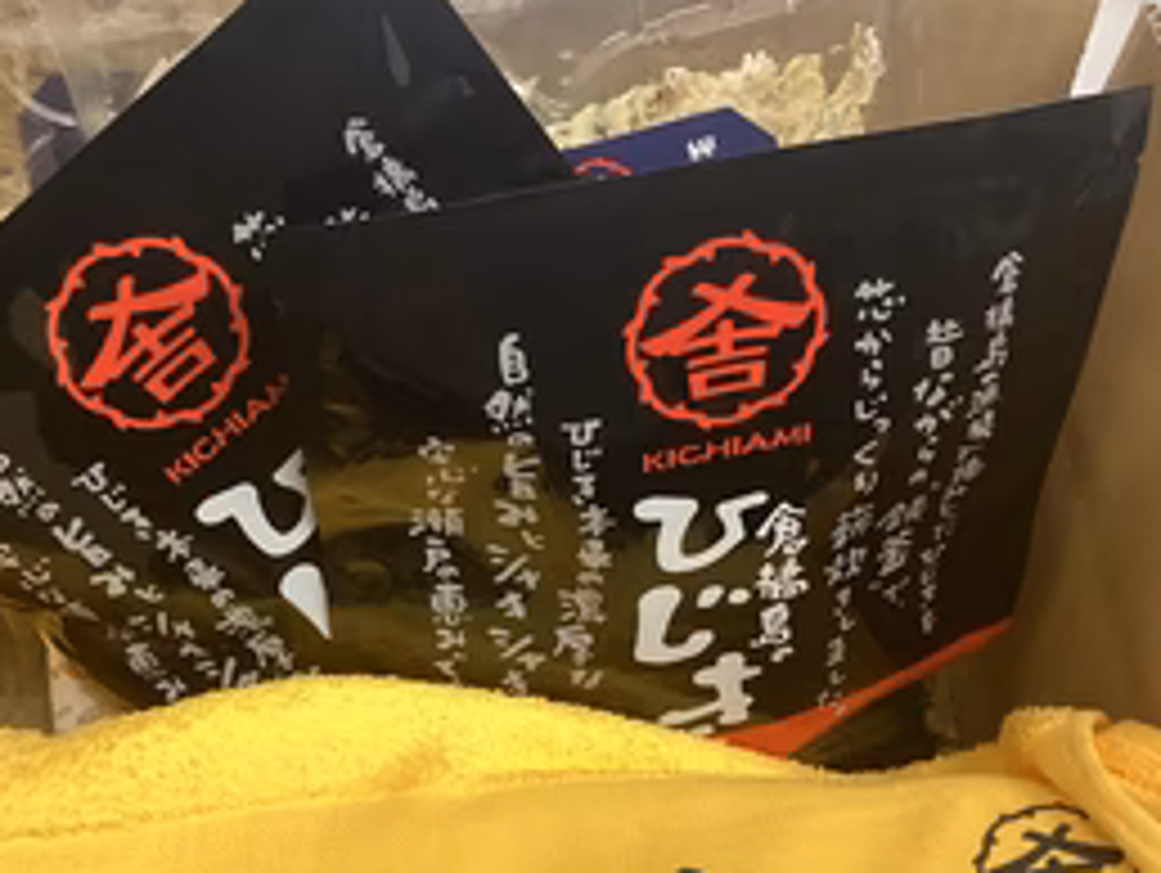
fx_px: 1611
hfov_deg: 39.3
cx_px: 428
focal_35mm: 48
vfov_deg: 30.2
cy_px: 526
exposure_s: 1/60
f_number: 2.4
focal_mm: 3.3
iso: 200
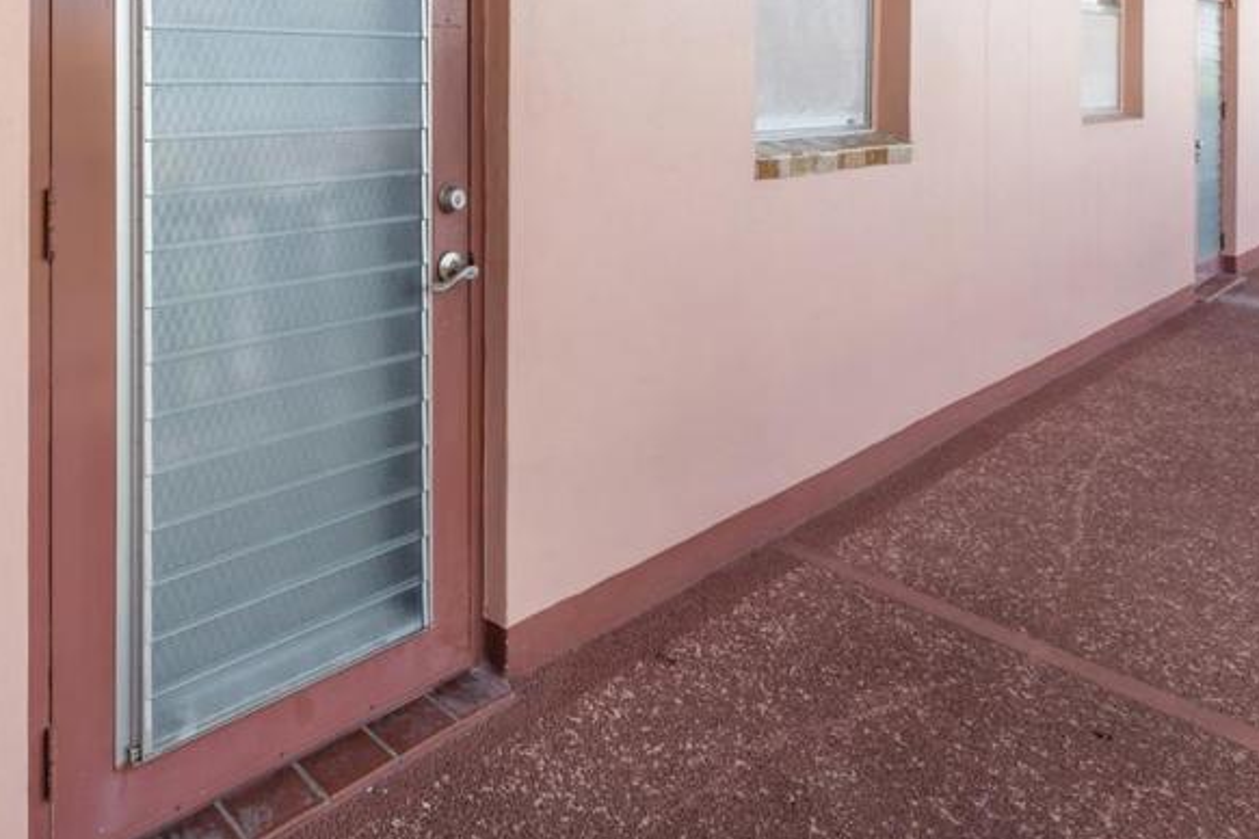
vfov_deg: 44.8
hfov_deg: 64.6
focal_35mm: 26
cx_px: 292
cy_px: 78
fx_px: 909
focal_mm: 14
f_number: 9
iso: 400
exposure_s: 1/160
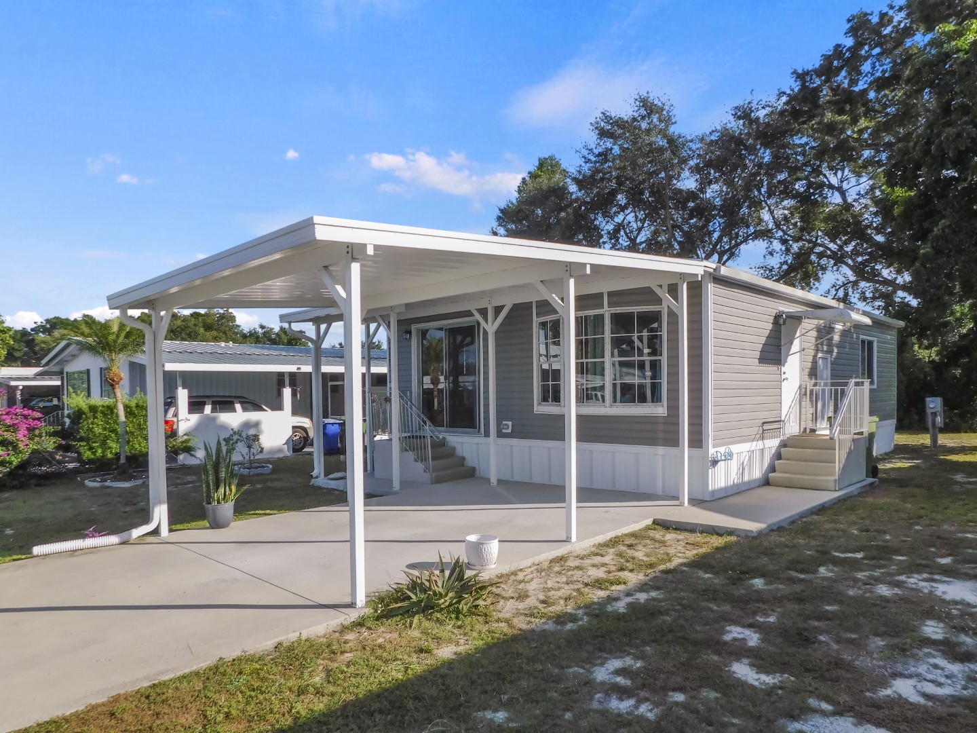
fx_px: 649
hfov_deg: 73.9
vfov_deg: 58.9
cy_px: 366
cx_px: 488
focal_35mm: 23
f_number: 3
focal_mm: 4
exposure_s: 1/1250
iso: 125
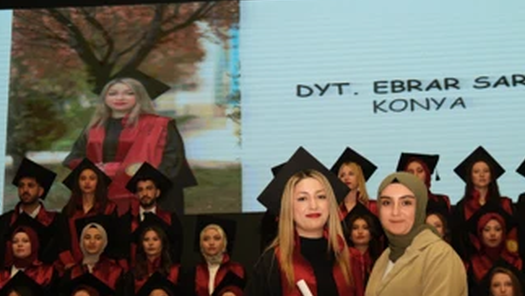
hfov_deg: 36.5
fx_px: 794
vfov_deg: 21.0
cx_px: 297
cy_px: 199
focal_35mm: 57
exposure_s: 1/160
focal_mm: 26.6
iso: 1000
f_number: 2.8
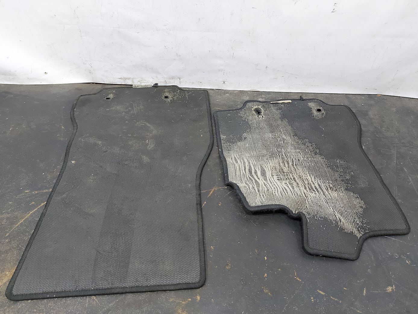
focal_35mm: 24
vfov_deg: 56.8
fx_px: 290
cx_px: 209
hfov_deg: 71.6
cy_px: 157
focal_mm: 5.23
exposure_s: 1/33
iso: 250
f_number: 1.8
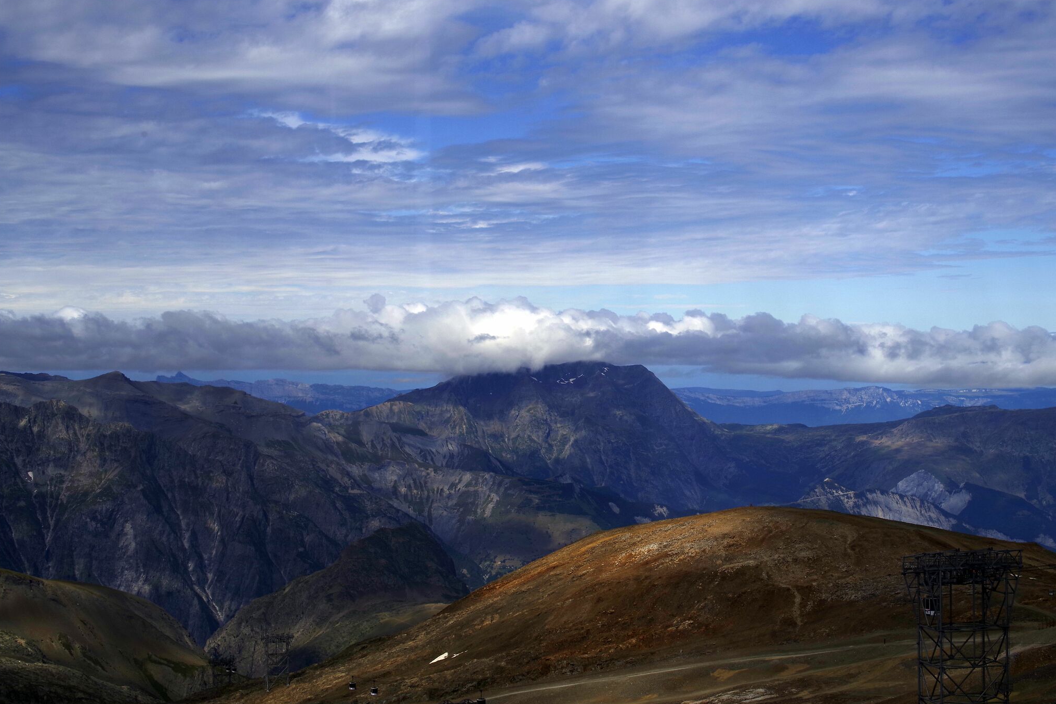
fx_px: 1906
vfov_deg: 20.9
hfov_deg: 30.9
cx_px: 600
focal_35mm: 65
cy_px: 309
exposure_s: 1/320
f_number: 14
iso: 100
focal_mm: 55
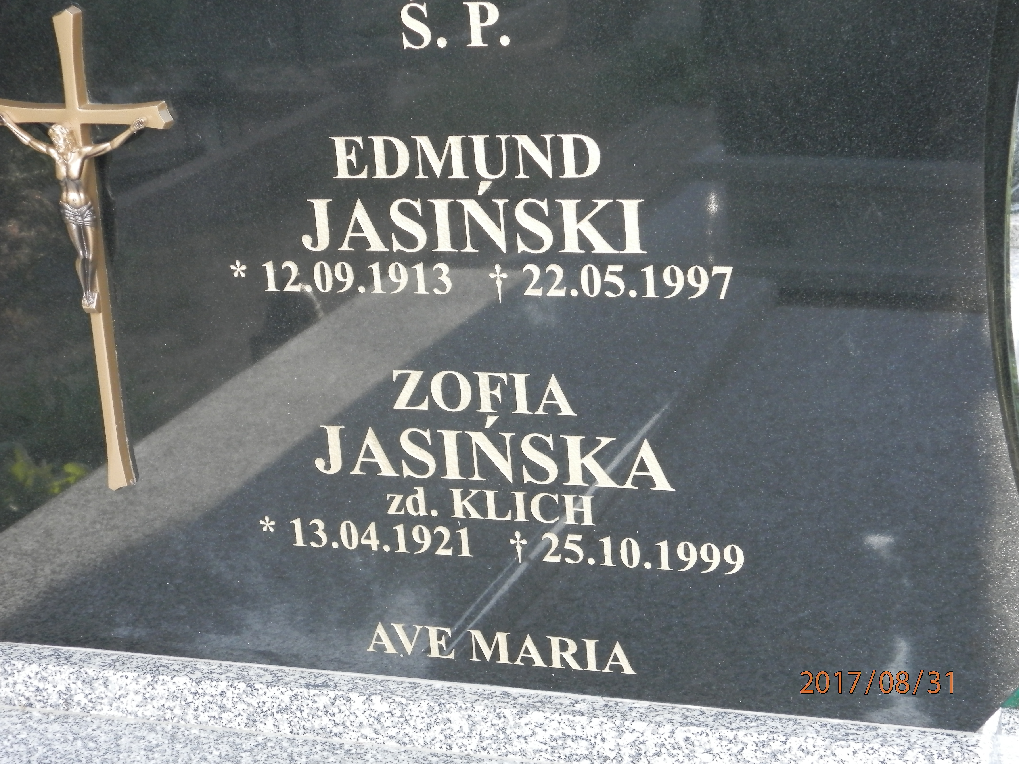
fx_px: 2002
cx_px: 510
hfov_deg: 28.6
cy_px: 382
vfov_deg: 21.6
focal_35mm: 68
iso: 200
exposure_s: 1/50
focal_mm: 12.2
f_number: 4
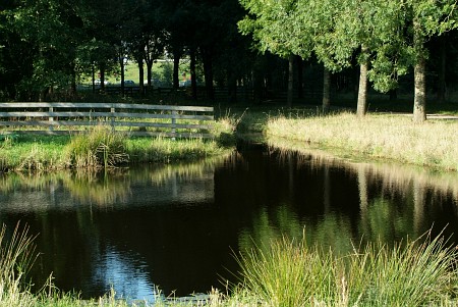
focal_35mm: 93
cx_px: 229
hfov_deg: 21.9
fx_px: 1184
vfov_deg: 14.7
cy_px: 154
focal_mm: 62
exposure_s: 1/60
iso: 400
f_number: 16
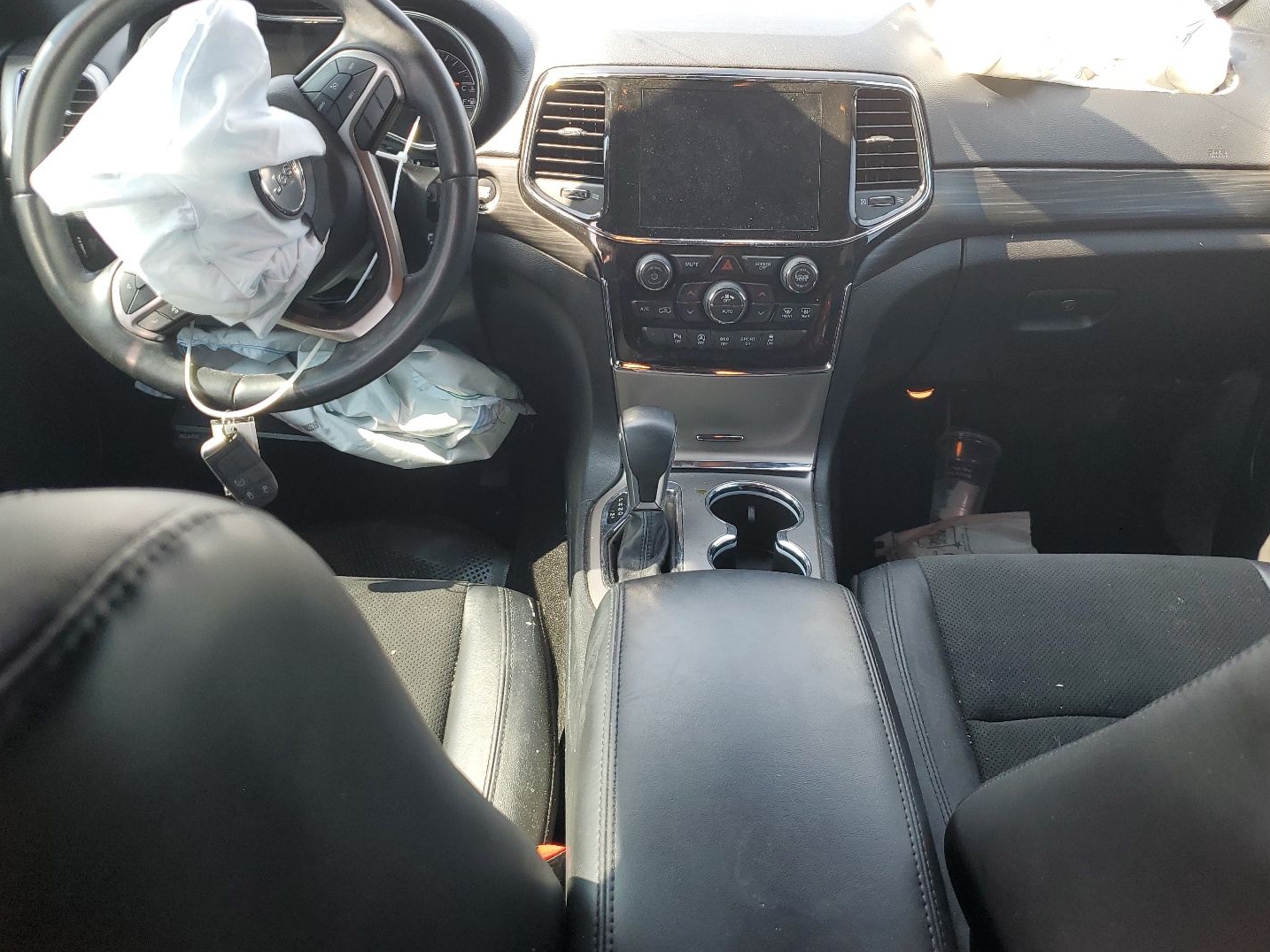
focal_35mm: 29
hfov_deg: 61.6
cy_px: 462
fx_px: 1064
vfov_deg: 48.2
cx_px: 669
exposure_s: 1/120
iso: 50
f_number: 1.5
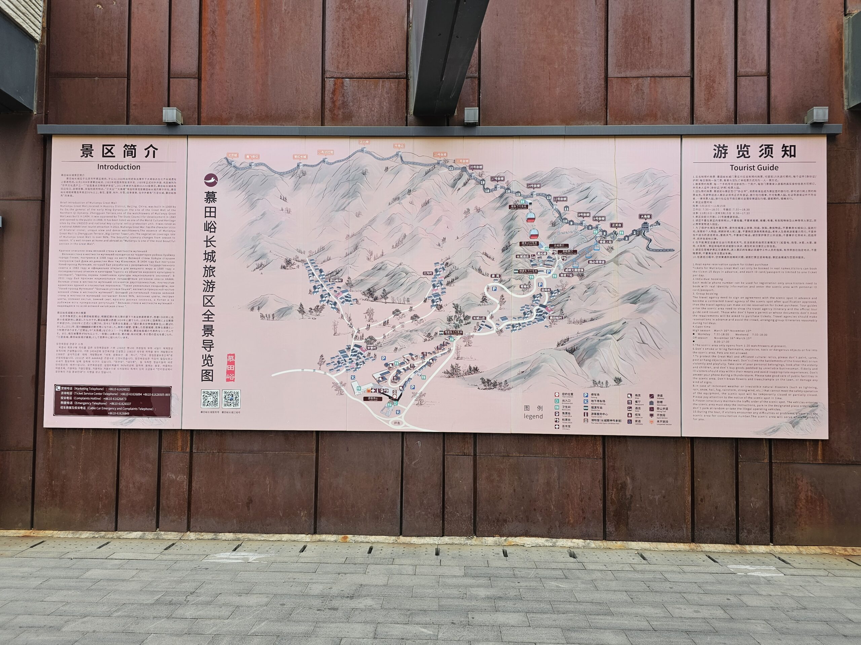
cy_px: 322
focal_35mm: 23
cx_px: 430
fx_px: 572
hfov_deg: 73.9
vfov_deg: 58.9
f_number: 1.7
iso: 32
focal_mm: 6.3
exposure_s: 1/100
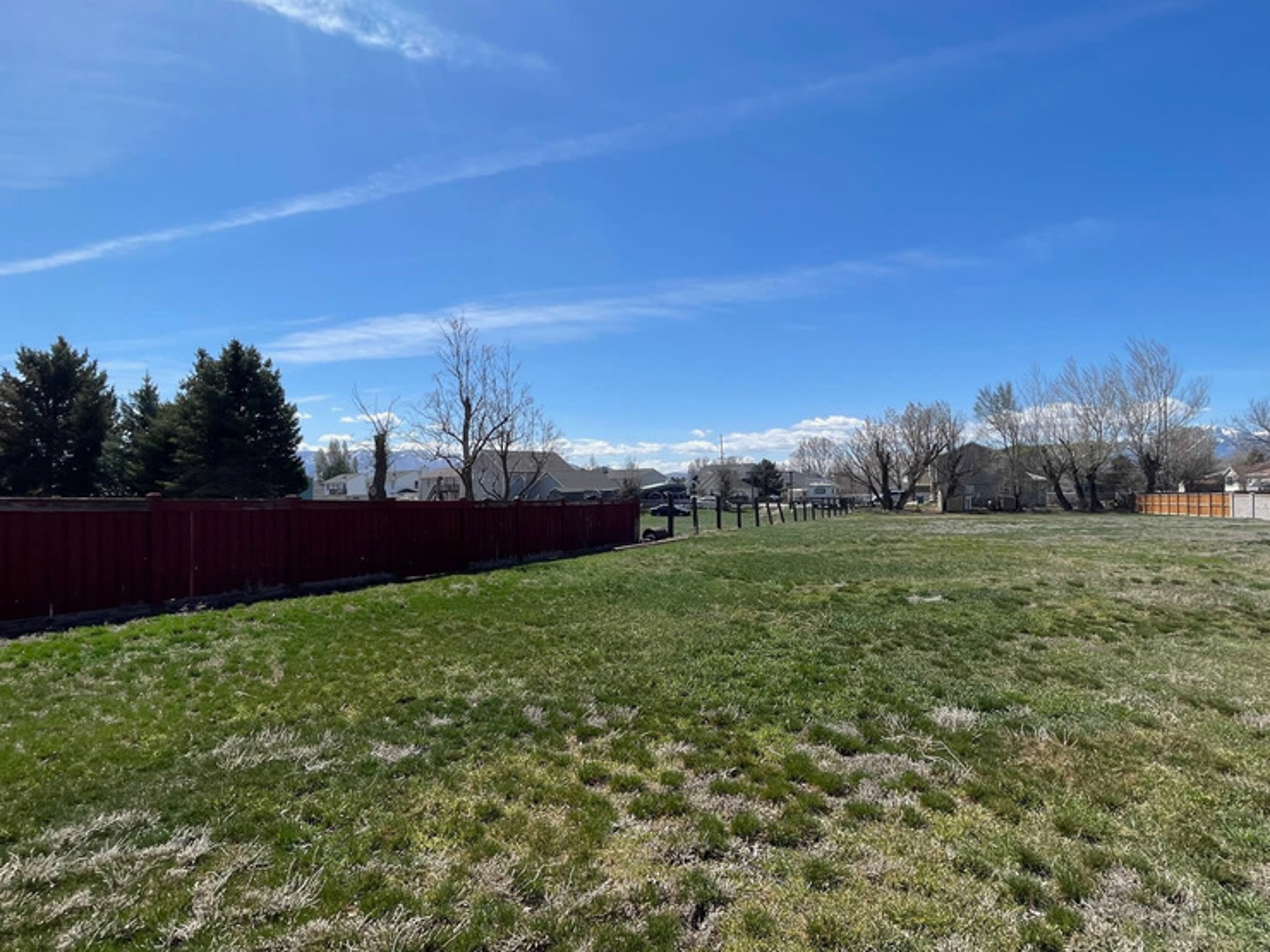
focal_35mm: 18
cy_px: 489
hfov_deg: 87.7
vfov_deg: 71.6
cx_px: 661
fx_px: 660
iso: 25
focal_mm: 1.5
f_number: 2.4
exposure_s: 1/1497
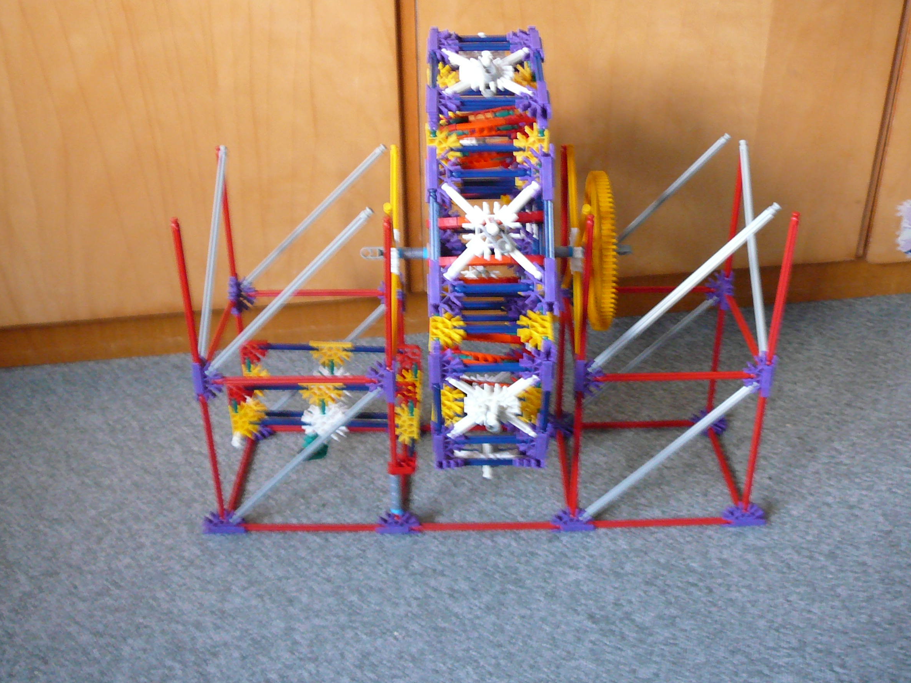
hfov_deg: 48.9
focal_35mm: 38
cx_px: 487
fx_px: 1000
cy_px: 340
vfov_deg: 37.7
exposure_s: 1/6
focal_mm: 5.2
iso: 200
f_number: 2.8
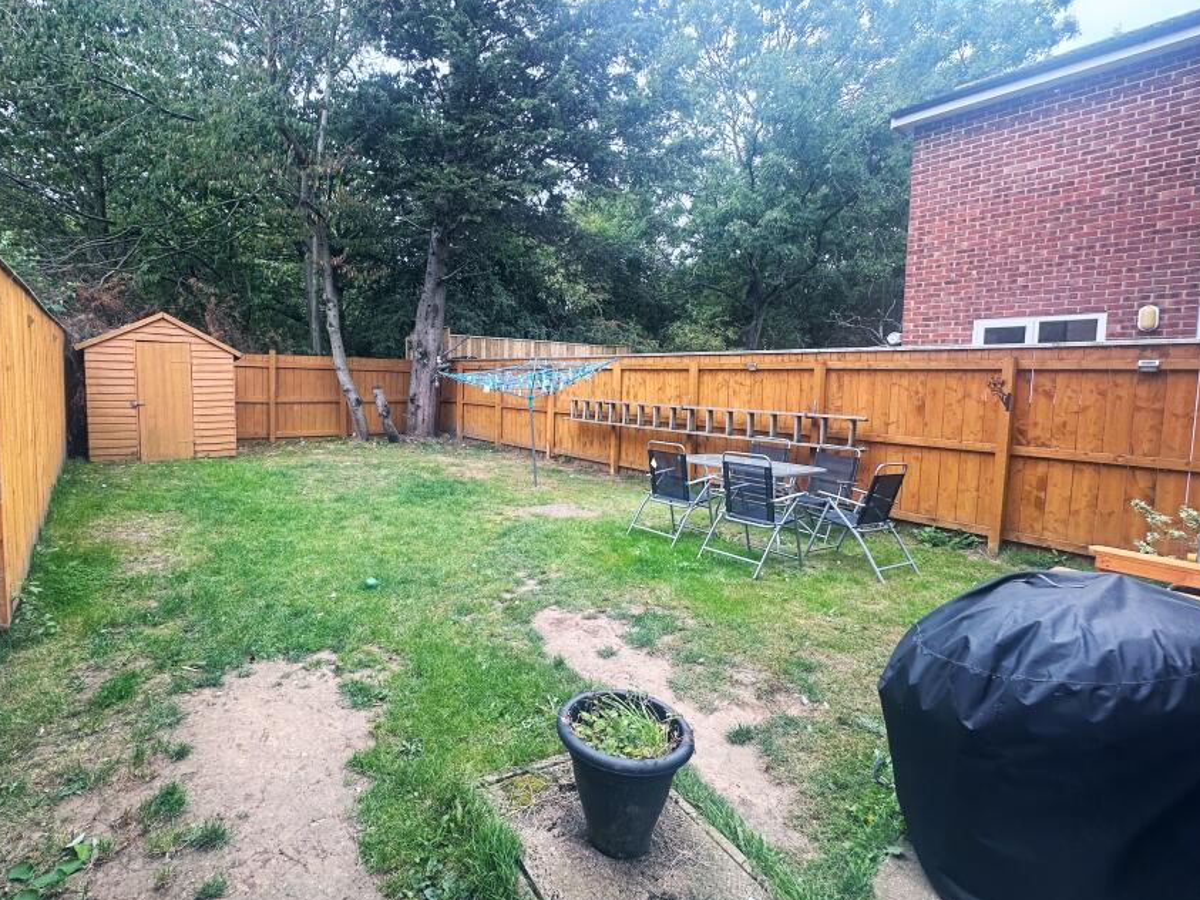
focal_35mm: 17
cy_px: 419
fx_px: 589
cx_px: 512
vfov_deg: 74.6
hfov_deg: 90.4
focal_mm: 2.22
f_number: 2.2
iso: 40
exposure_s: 1/165
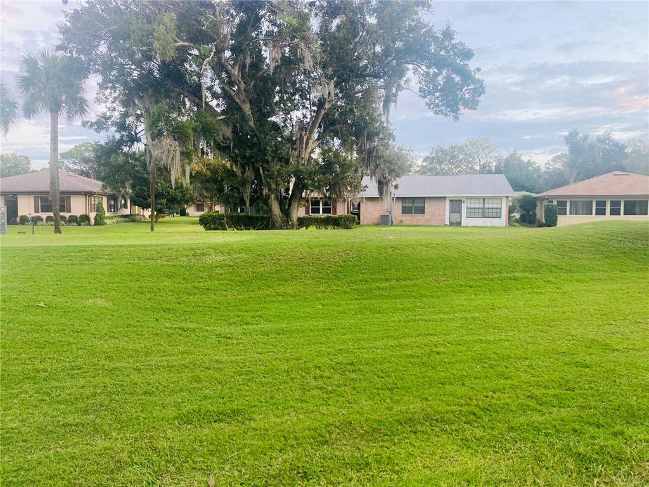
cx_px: 324
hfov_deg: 67.3
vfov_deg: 53.1
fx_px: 487
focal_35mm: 26
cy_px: 244
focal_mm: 4.25
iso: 125
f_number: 1.8
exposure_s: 1/60
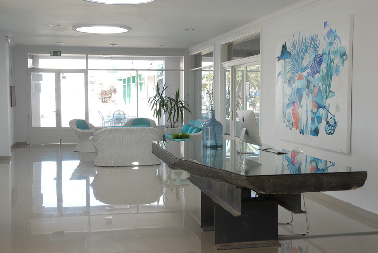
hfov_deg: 38.8
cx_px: 189
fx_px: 536
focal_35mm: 51
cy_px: 126
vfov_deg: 26.6
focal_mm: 34
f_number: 5.6
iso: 200
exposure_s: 1/60
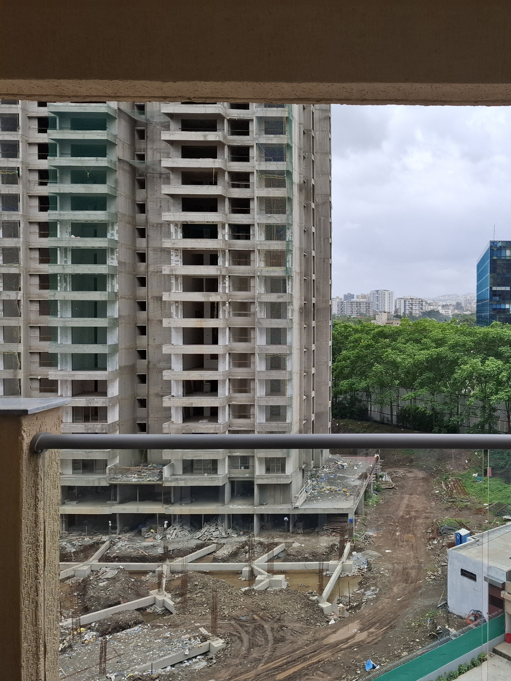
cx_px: 459
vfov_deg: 58.4
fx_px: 610
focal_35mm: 31
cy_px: 338
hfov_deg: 41.8
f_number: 1.8
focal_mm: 5.54
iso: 50
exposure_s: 1/1880
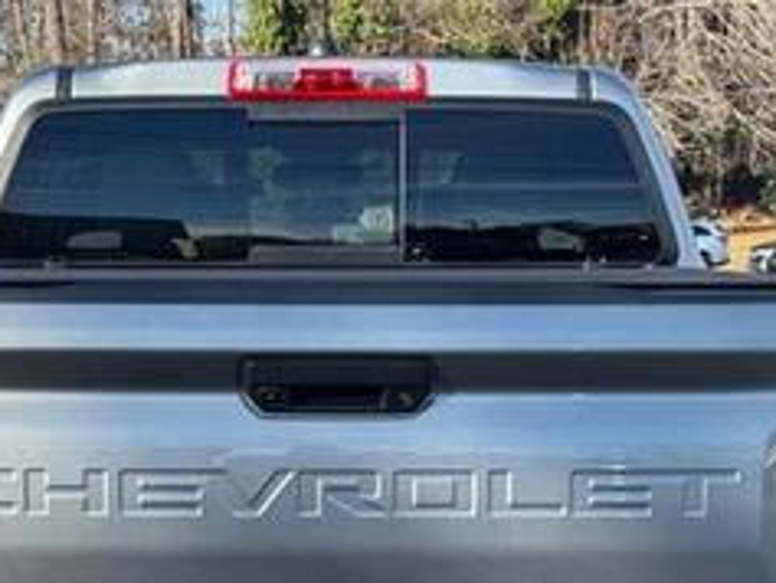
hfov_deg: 19.2
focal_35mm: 102
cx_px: 324
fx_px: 2288
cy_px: 540
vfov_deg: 14.4
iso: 64
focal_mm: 6.76
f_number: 1.78
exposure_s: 1/1287
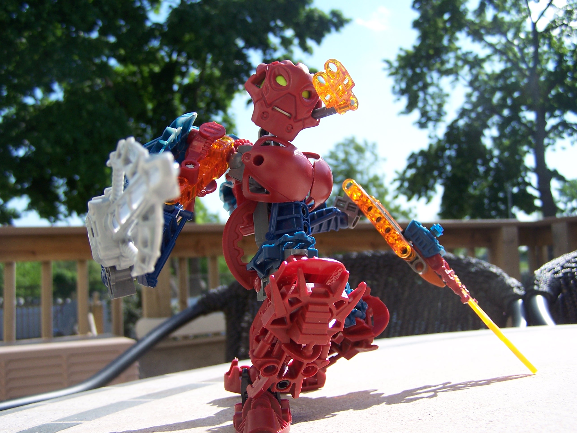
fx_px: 633
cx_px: 288
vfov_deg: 37.7
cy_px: 216
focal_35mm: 38
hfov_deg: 49.0
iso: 80
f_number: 2.8
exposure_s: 1/750
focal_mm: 6.3
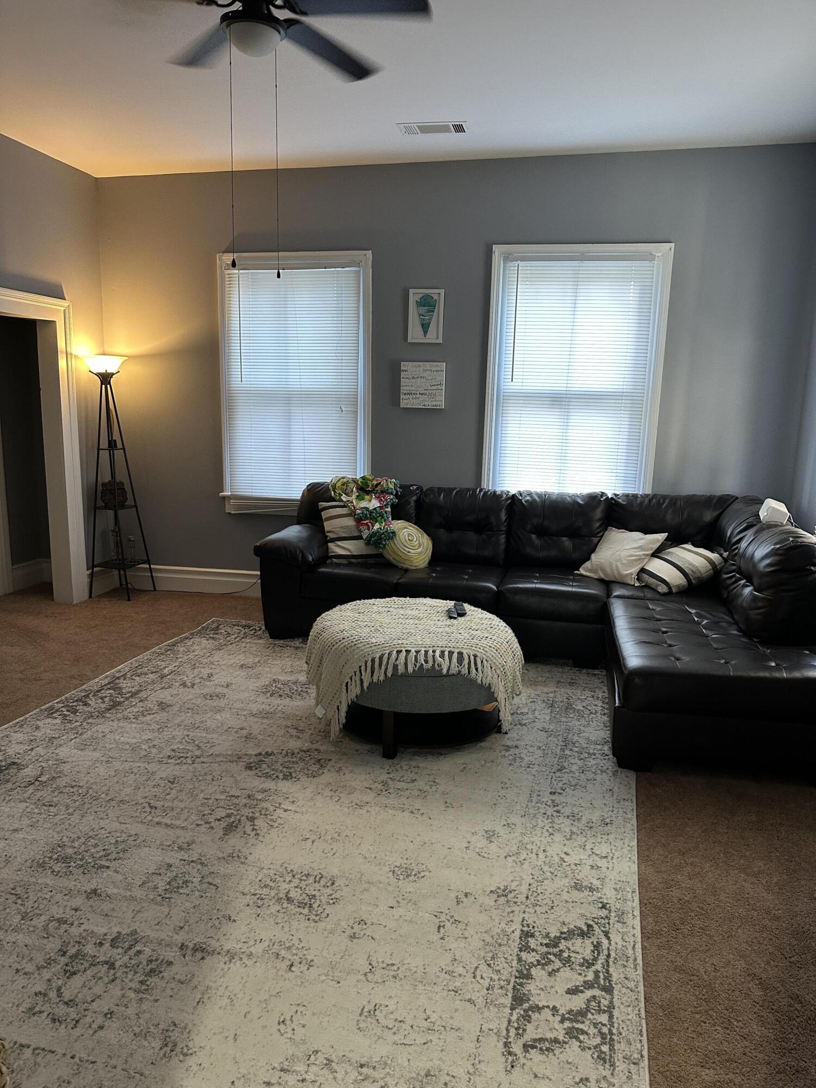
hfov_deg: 56.8
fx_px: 754
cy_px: 544
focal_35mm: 24
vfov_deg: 71.6
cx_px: 408
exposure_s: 1/60
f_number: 1.78
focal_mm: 6.86
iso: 320
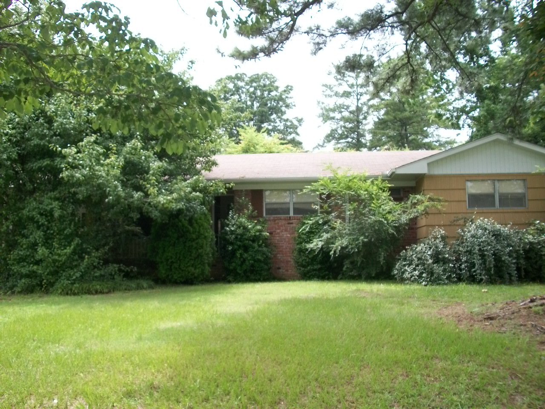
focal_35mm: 32
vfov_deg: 44.2
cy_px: 204
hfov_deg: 56.8
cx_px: 272
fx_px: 504
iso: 80
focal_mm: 5.7
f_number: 2.9
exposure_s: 1/250
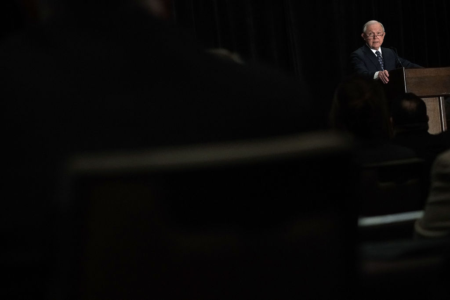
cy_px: 150
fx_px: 1250
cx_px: 225
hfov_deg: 20.4
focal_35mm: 100
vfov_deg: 13.7
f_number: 5.6
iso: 8000
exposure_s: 1/400
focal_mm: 100
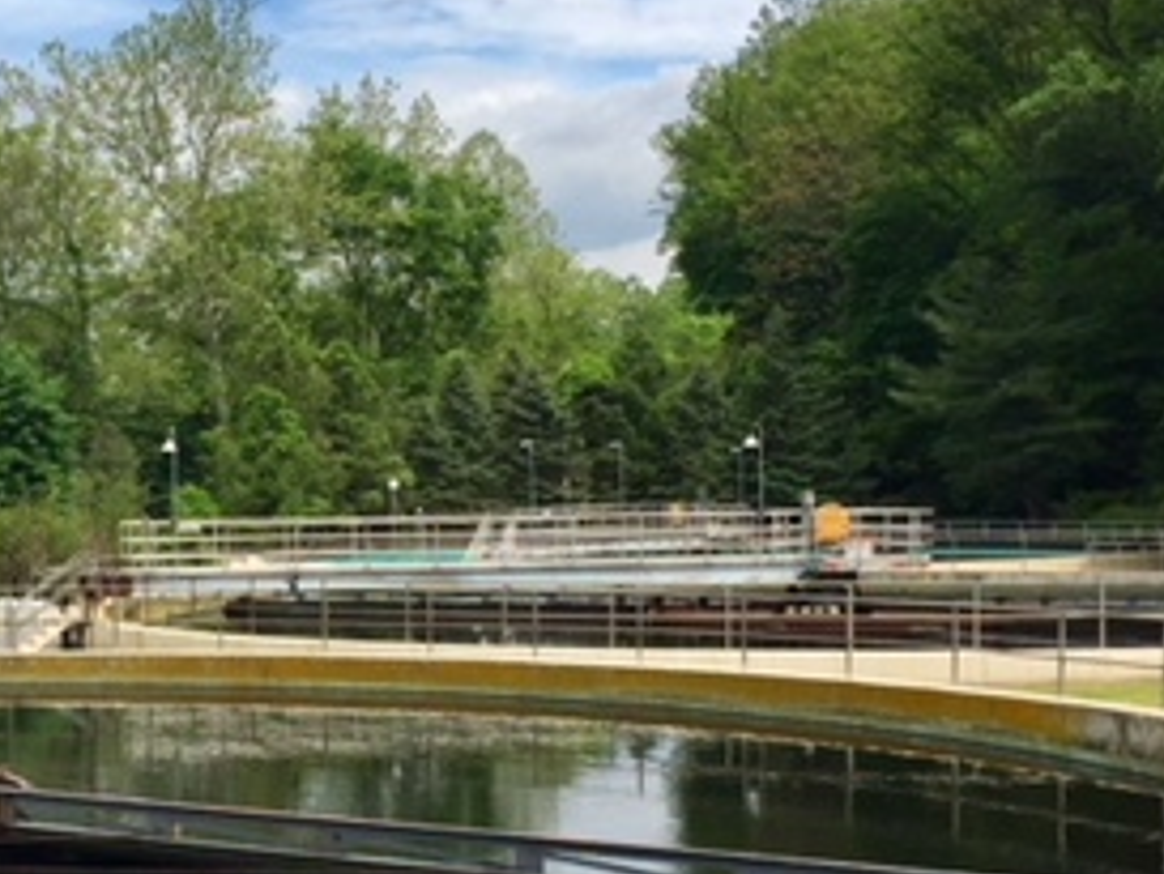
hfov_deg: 27.7
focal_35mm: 68
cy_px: 601
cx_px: 171
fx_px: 2288
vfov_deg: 21.5
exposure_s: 1/2639
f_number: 2.2
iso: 32
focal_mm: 4.15
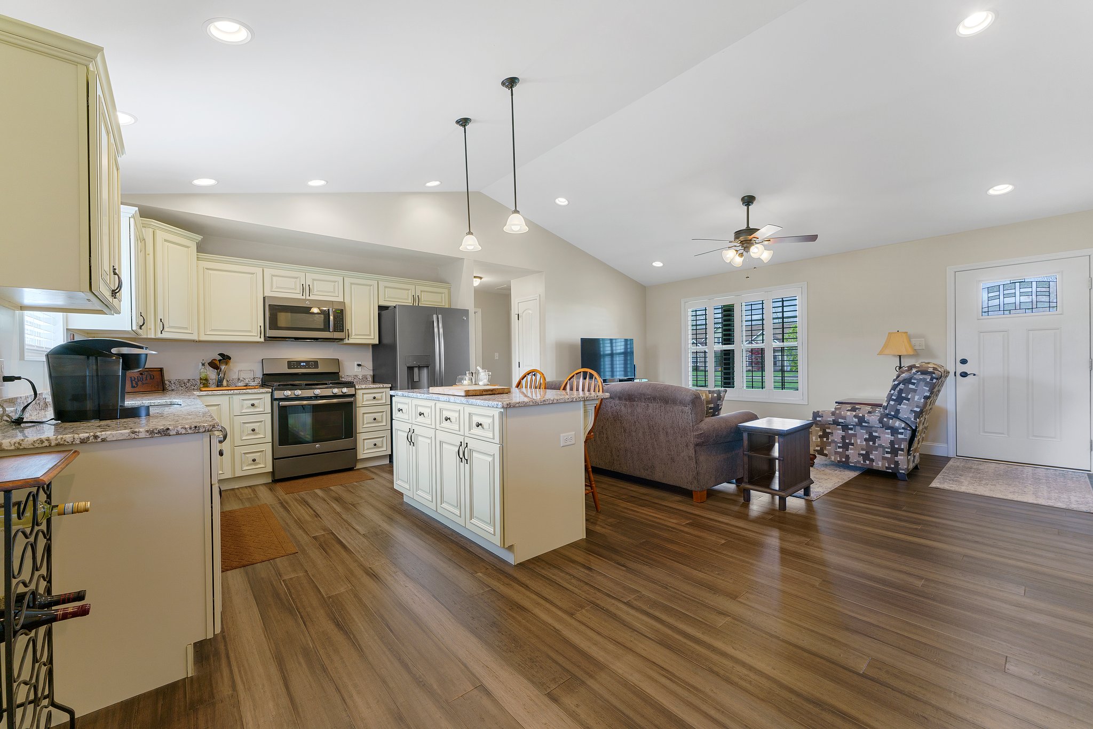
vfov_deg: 81.2
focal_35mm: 14
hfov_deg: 104.2
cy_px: 364
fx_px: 425
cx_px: 546
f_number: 7.1
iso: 320
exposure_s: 1/5
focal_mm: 14
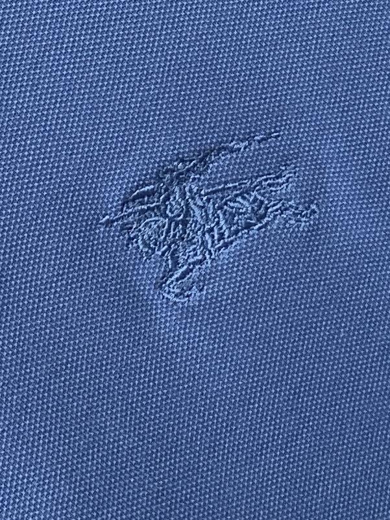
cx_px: 195
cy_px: 260
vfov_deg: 67.3
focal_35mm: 26
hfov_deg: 53.1
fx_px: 390
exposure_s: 1/120
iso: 100
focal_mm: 4.25
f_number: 1.8
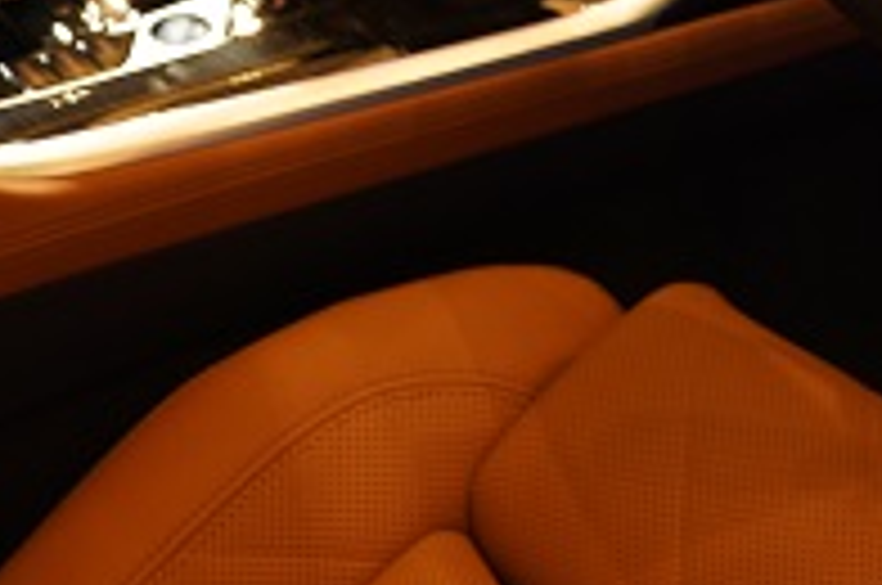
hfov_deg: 14.3
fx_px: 3498
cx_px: 644
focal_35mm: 143
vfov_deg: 9.4
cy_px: -209
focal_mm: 35
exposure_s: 1/30
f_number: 4
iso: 800
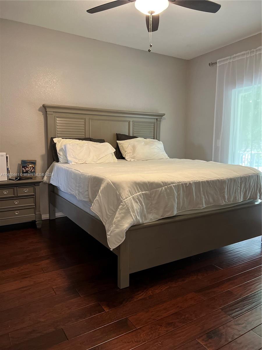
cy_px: 175
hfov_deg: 53.1
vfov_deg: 67.3
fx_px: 262
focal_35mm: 26
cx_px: 131
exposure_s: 1/60
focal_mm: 5.7
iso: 400
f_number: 1.5
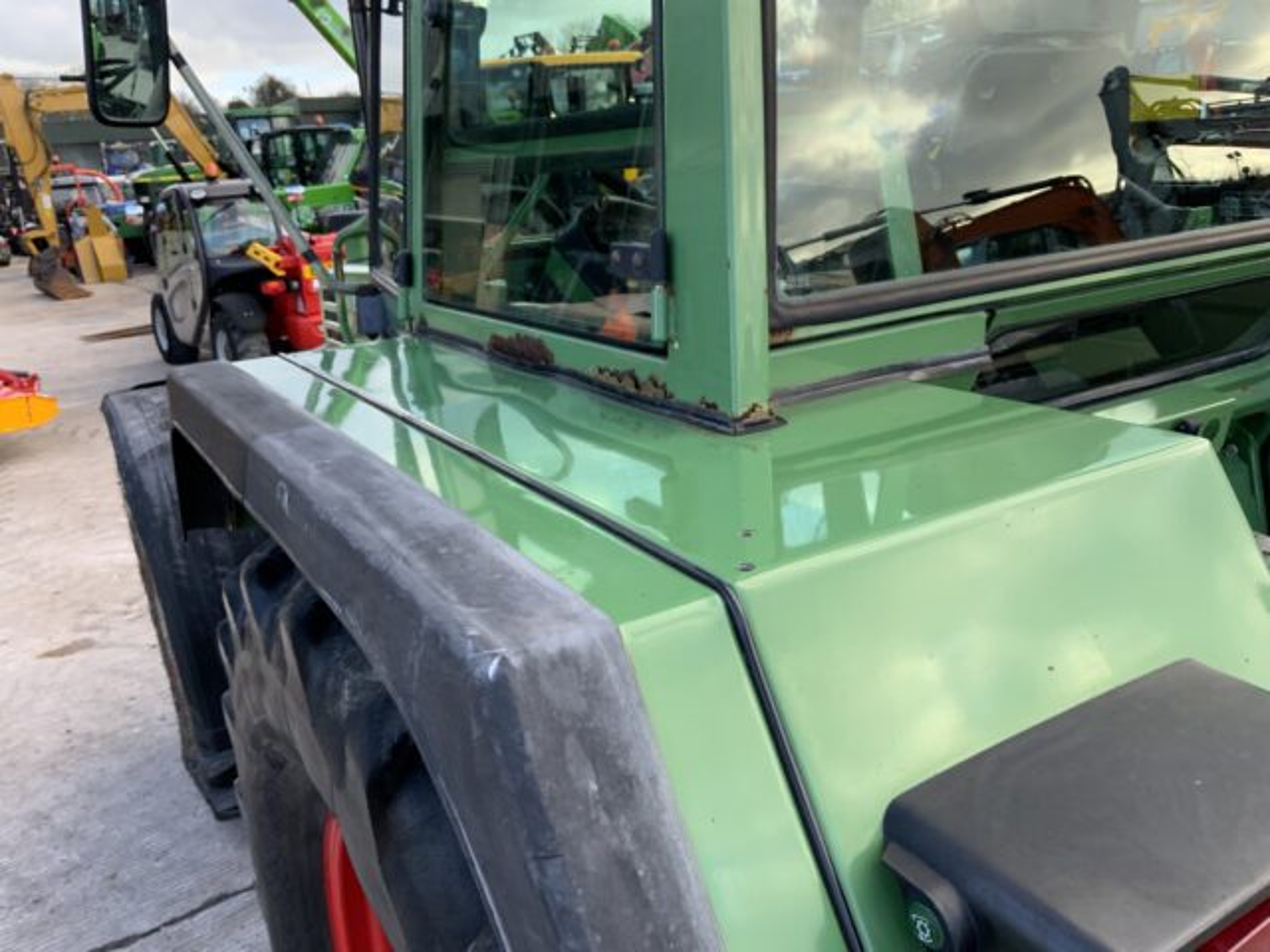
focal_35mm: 29
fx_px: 1064
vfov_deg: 48.2
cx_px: 635
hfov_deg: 61.7
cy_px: 476
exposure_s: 1/181
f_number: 1.8
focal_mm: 3
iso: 16
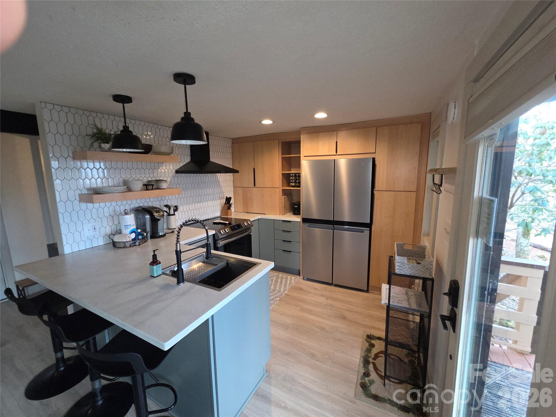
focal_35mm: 13
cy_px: 208
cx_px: 278
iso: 200
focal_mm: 2.2
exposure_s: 1/60
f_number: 2.2
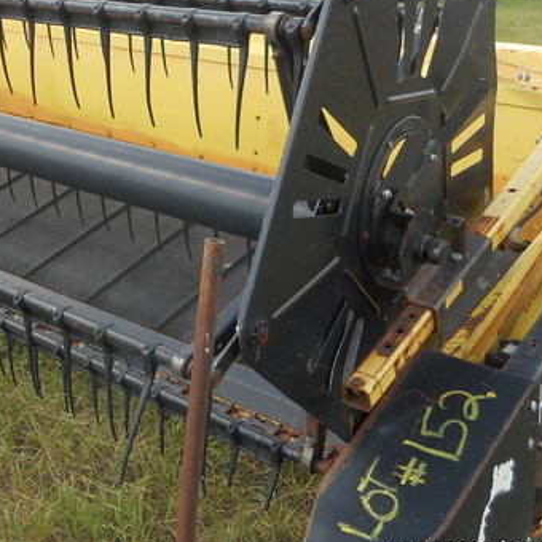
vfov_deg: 31.9
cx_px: -38
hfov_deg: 29.8
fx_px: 921
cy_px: 110
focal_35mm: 52
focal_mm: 4.5
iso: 80
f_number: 3.7
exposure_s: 1/200
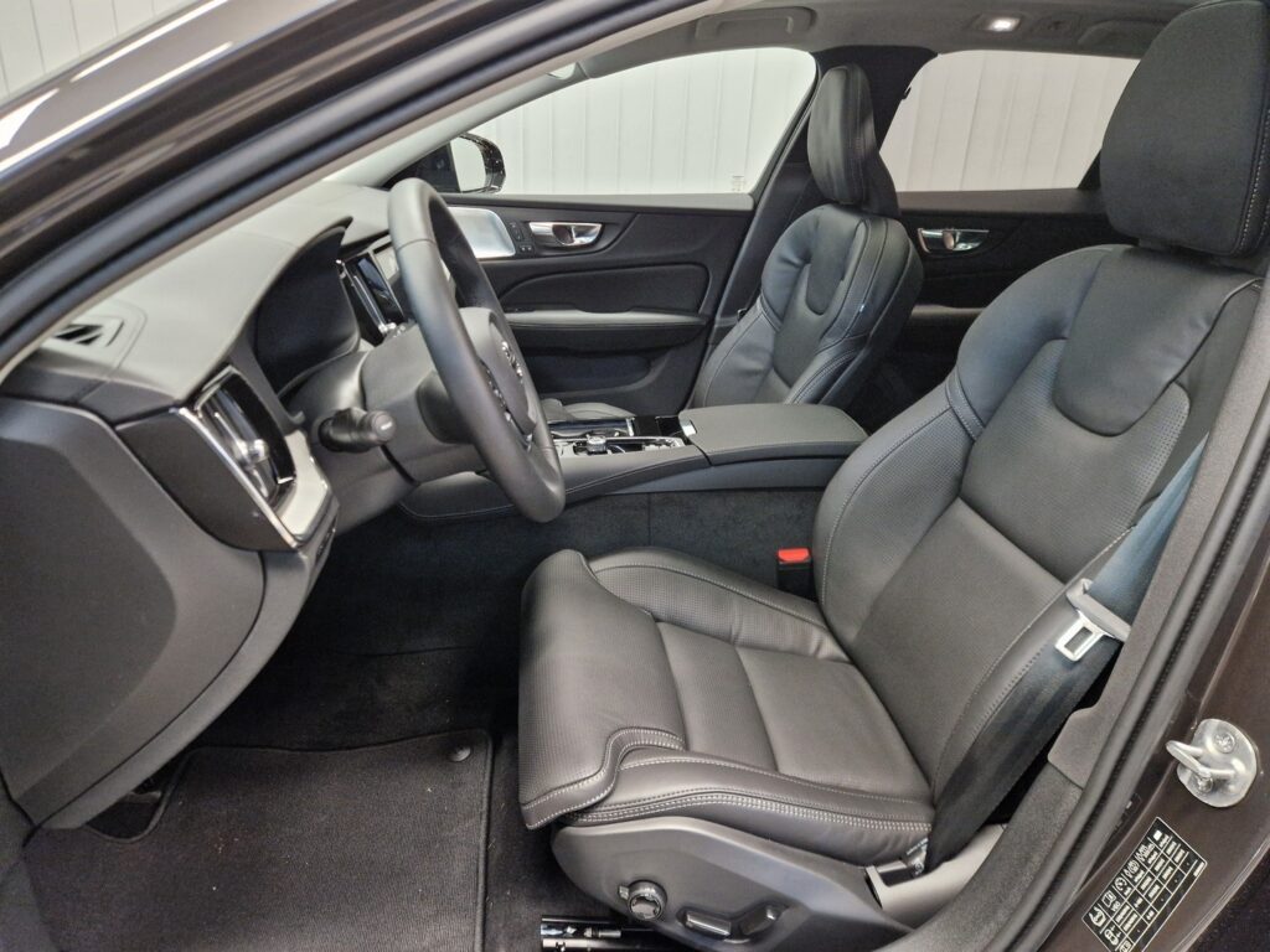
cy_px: 476
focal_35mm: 23
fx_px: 844
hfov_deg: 73.9
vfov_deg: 58.9
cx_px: 635
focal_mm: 5.4
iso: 500
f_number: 1.8
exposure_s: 1/60
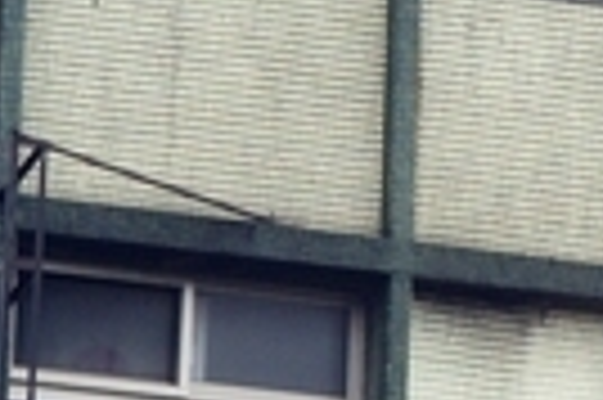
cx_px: 1233
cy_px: -175
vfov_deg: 2.3
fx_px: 9864
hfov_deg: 3.5
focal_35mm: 590
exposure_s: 1/50
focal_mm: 75
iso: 400
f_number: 10
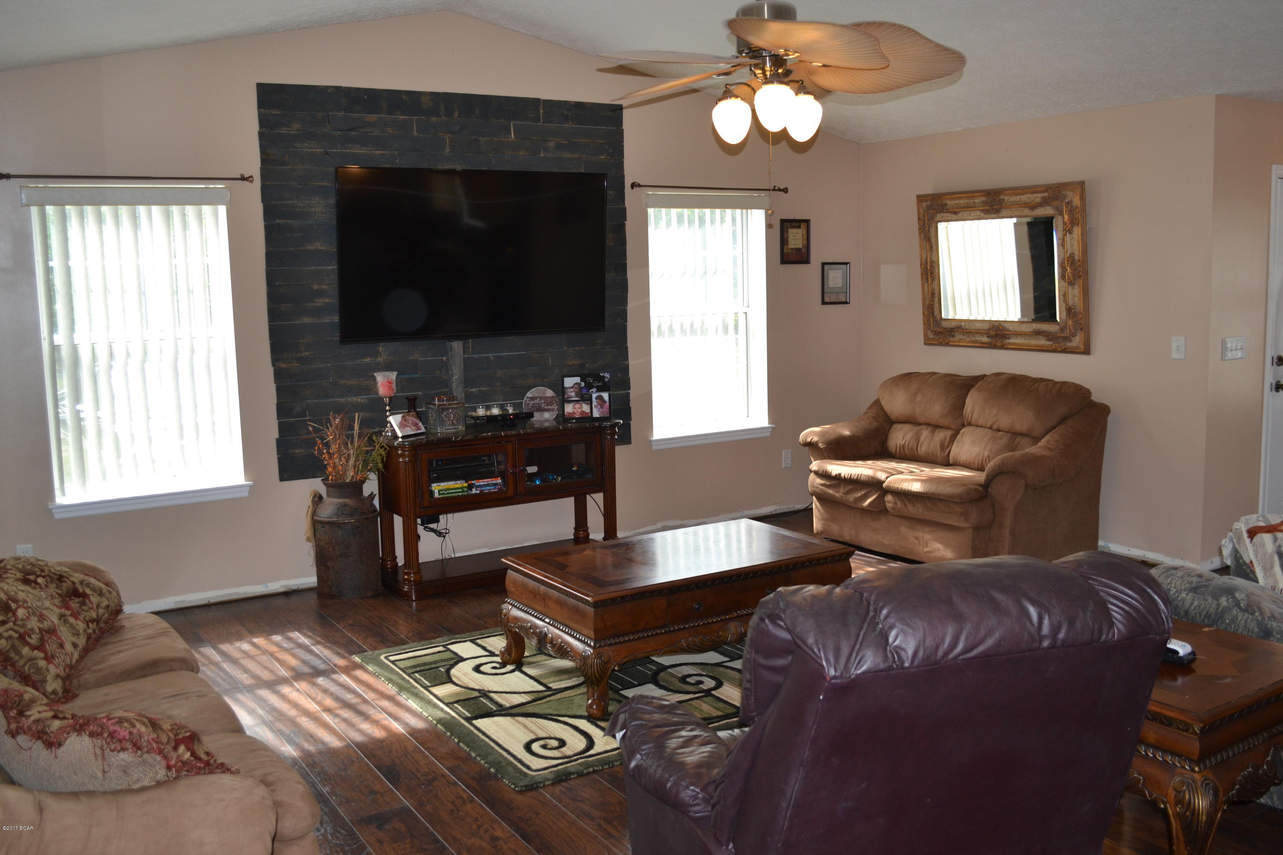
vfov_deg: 40.0
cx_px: 642
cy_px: 428
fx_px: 1176
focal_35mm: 33
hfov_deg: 57.2
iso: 400
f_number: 4
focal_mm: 22
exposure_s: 1/100
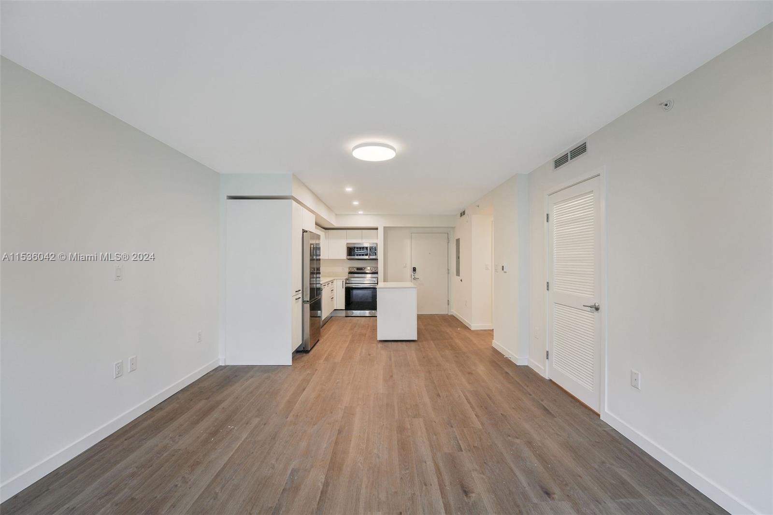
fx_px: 301
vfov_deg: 81.2
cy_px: 258
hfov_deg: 104.3
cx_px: 386
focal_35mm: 14
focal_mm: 14
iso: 200
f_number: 8
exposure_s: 1/10
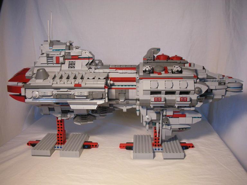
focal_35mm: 35
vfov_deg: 40.7
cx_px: 124
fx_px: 250
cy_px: 92
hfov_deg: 52.6
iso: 200
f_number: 2.8
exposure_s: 1/24.7
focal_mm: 5.8
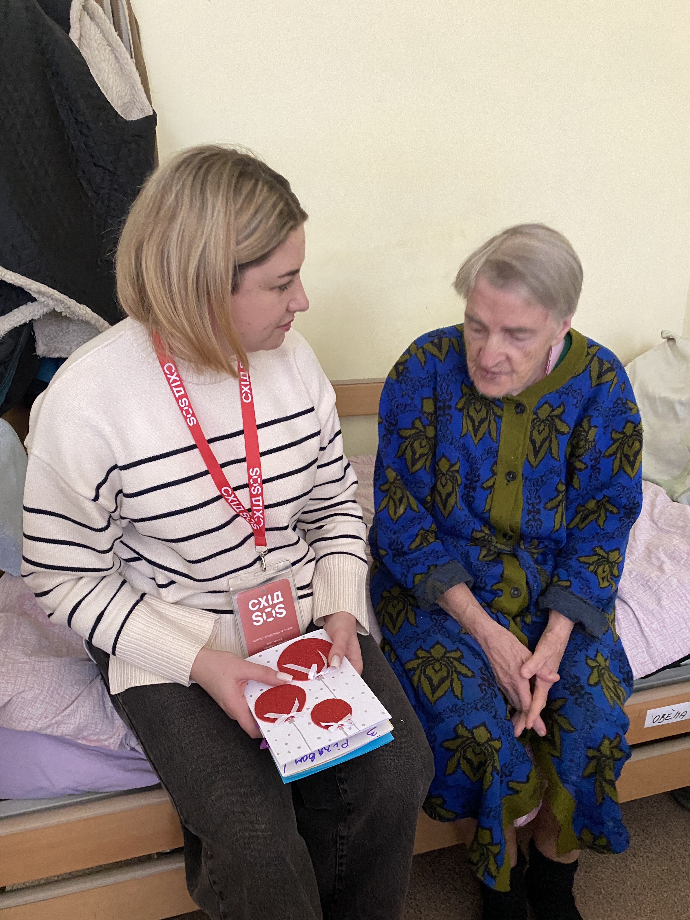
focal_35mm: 26
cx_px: 345
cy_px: 460
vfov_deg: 67.3
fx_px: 691
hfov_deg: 53.1
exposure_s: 1/40
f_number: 1.8
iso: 500
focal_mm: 4.25
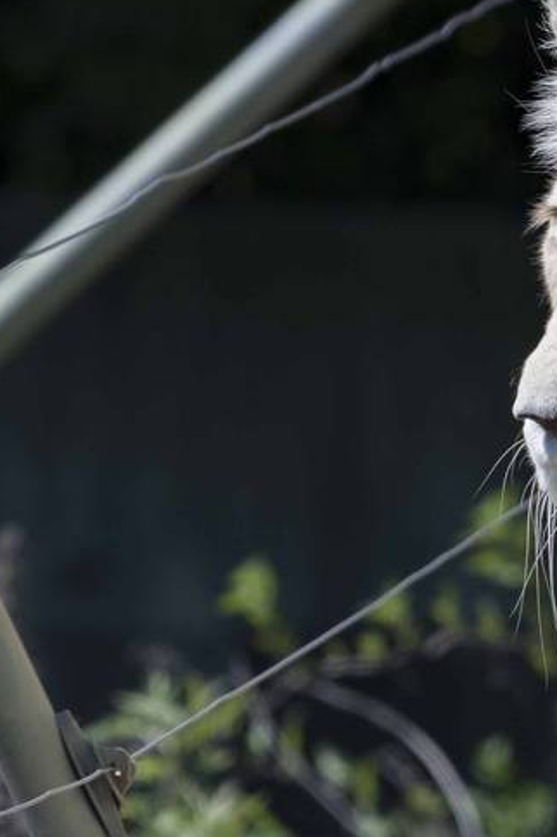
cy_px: 267
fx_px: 33442
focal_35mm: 1439
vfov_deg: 1.4
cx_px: 1034
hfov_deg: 1.0
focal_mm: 290
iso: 250
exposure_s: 1/1250
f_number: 5.6
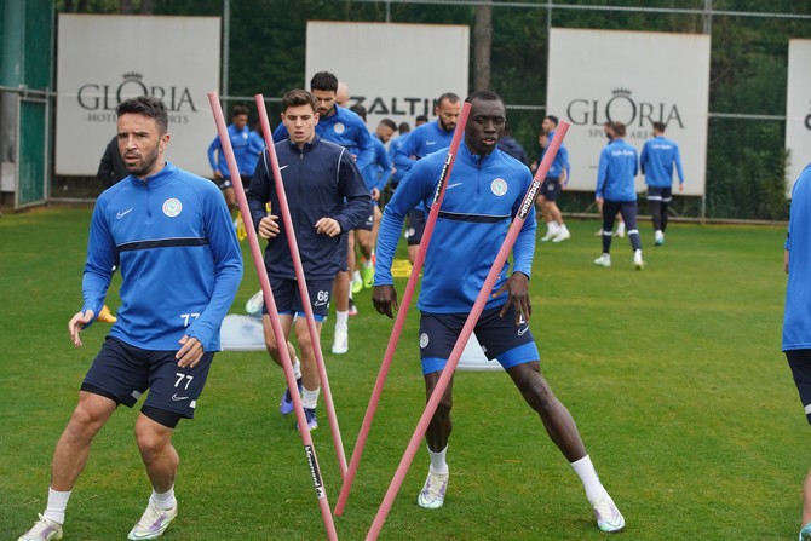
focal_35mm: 90
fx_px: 2028
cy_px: 270
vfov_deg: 15.2
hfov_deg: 22.6
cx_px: 406
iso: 1000
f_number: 5.6
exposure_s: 1/1000
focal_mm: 90
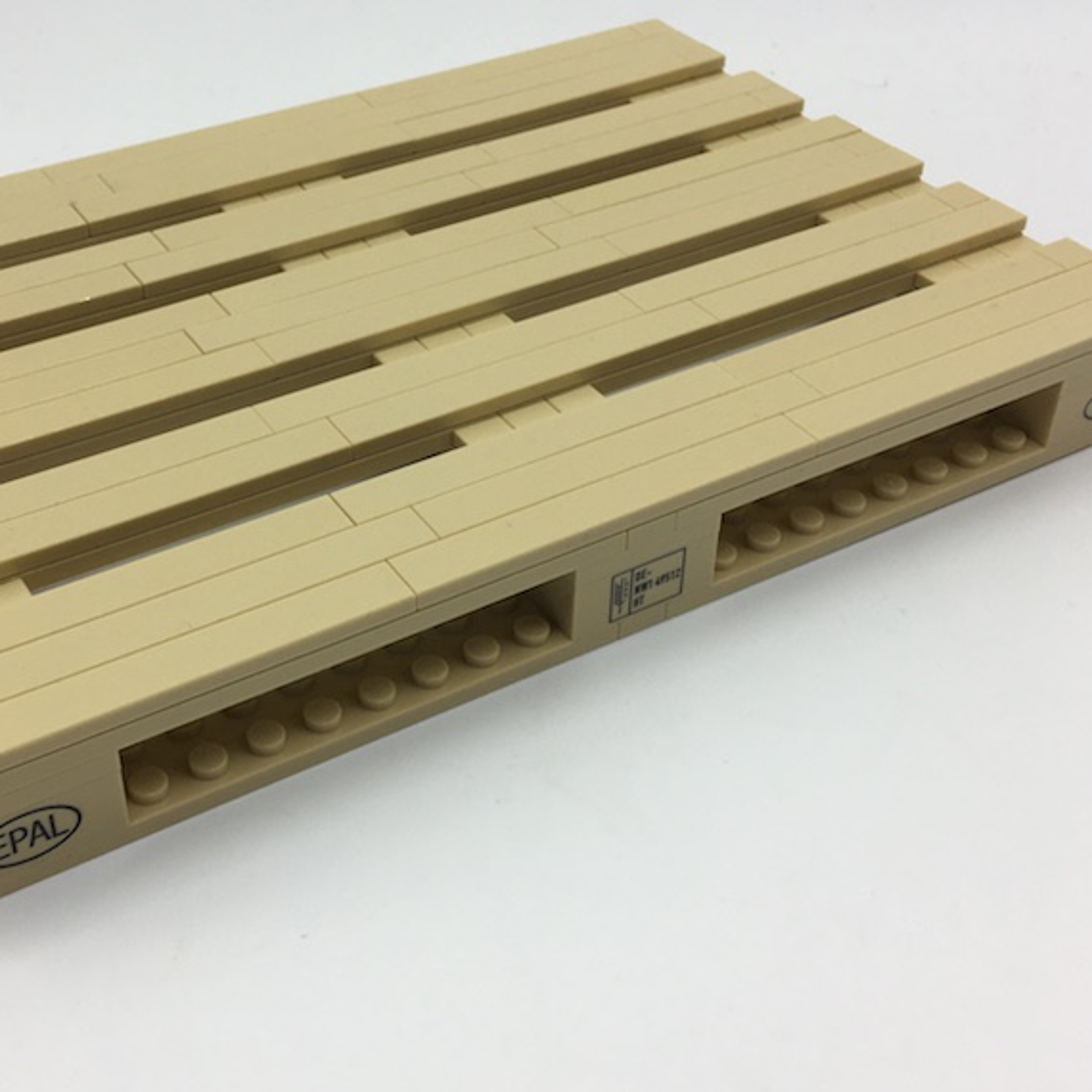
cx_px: 421
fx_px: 1606
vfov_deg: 37.5
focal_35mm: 45
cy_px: 504
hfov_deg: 37.4
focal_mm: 4.15
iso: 32
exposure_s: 1/100
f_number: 2.2
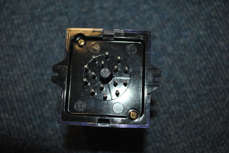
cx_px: 114
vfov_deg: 32.0
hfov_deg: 46.3
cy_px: 76
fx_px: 267
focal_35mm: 42
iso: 140
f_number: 4.5
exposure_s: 1/60
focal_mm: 28
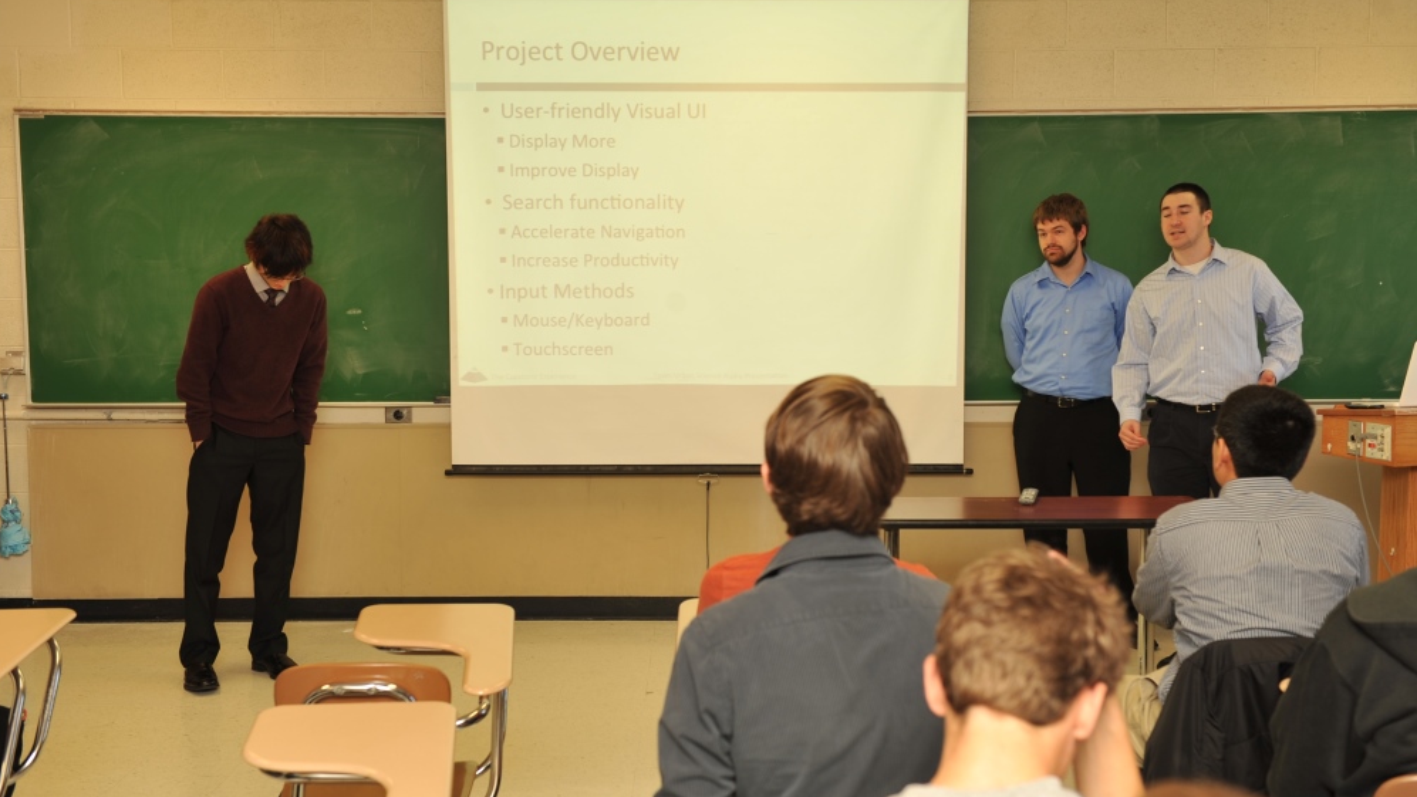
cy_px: 386
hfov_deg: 48.4
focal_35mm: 42
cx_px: 709
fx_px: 1578
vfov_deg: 28.4
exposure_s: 1/60
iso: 200
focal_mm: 40
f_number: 5
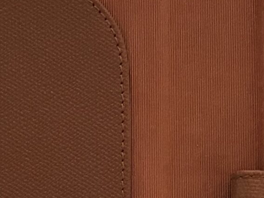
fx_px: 969
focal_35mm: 127
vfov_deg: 11.4
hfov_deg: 15.5
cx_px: 186
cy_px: 261
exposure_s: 1/17
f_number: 1.8
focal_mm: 3.99
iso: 64
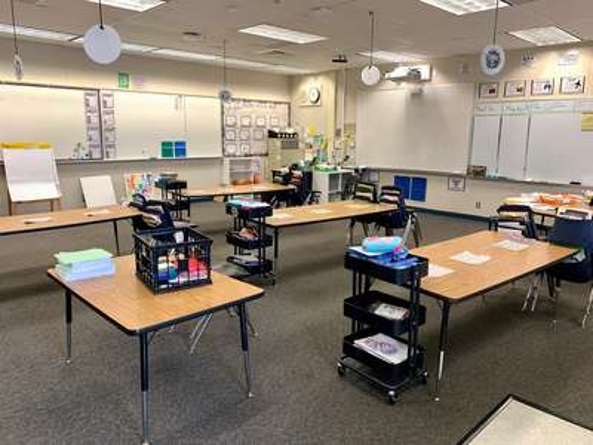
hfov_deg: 67.3
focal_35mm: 26
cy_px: 222
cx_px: 296
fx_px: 445
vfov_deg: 53.1
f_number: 1.8
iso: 160
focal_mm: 4.25
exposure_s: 1/60
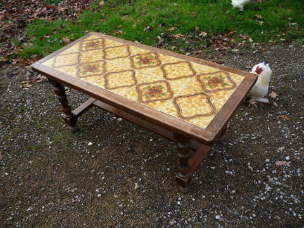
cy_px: 114
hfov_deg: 60.0
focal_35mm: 30
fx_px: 263
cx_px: 152
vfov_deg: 46.8
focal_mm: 5.2
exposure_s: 1/200
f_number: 4
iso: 100
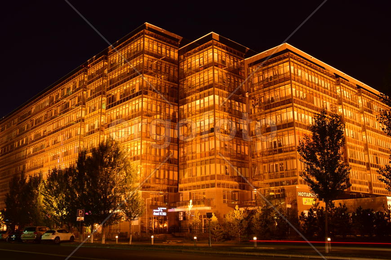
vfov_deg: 36.9
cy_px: 130
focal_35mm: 36
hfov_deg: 53.1
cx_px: 196
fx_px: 391
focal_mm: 24
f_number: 8
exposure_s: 5
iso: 100
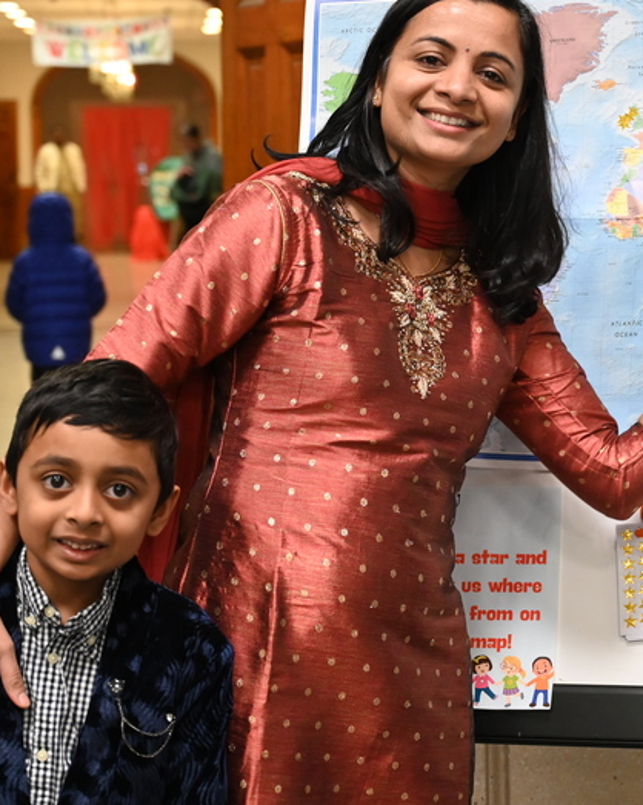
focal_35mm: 90
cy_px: 338
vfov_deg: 21.3
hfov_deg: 17.0
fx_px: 2142
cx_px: 469
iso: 3200
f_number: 4
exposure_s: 1/100
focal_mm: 49
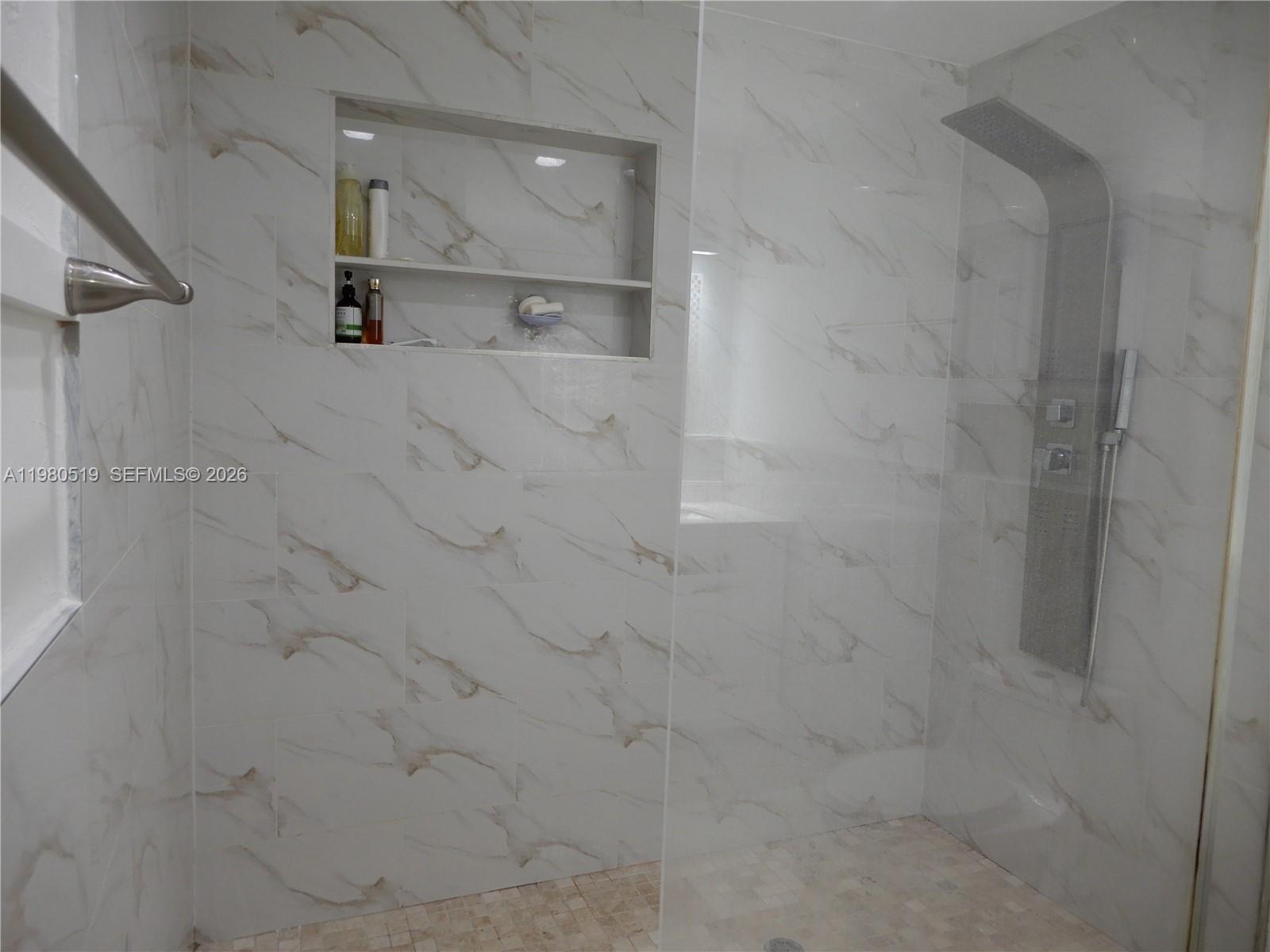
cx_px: 635
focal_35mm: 24
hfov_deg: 71.6
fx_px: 881
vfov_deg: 56.8
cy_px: 476
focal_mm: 4.3
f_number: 3.4
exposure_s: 1/30
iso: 125
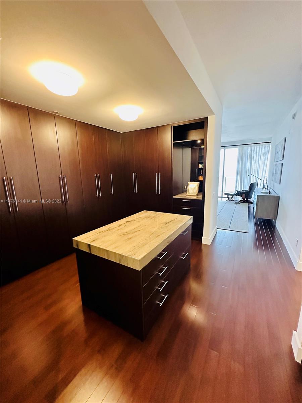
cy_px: 202
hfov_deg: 85.7
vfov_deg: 102.1
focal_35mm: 14
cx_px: 151
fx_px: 163
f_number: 2.2
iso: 800
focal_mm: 2.22
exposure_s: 1/40
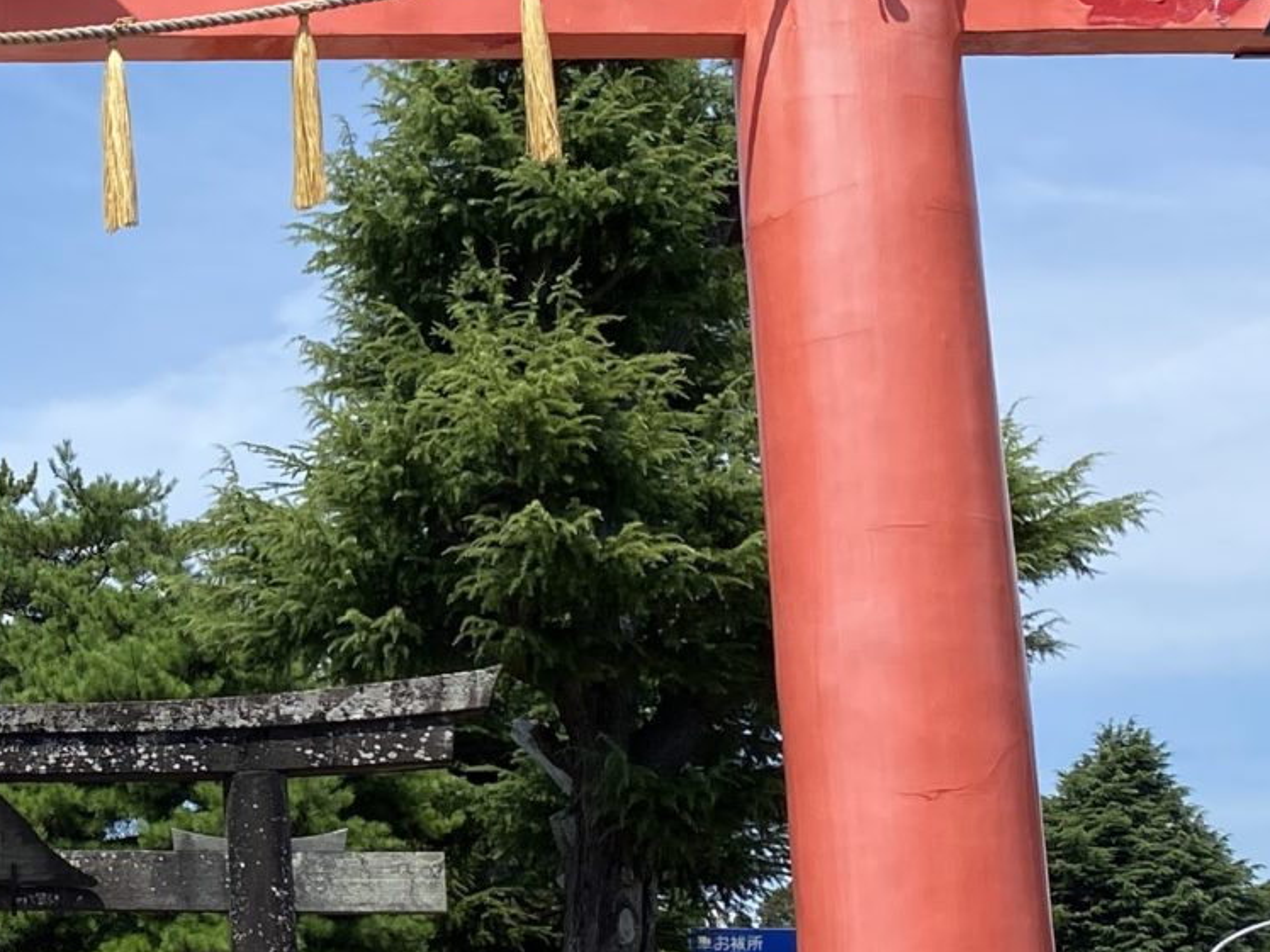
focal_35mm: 89
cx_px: -209
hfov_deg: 20.7
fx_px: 3265
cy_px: 602
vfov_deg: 16.6
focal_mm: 4.25
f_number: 1.8
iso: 32
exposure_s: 1/3125
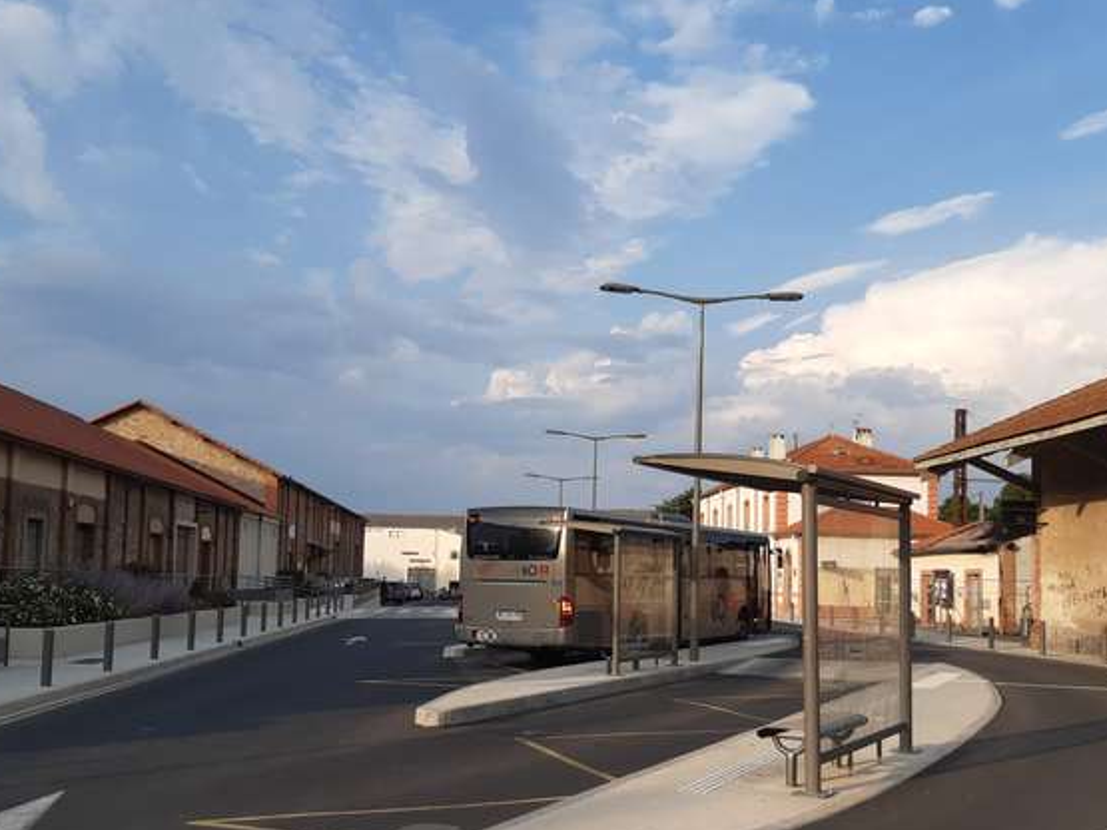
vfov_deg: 39.4
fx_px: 1151
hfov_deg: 51.3
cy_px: 523
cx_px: 610
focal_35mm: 36
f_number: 1.7
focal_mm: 3.92
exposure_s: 1/860
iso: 40
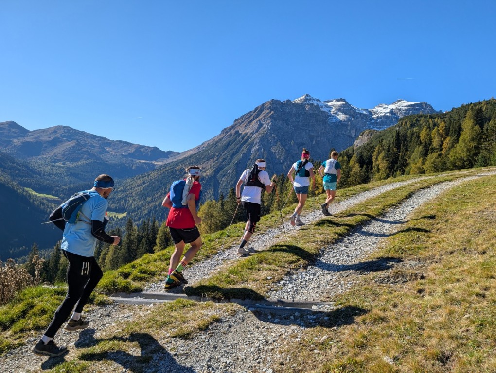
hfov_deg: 71.5
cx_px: 248
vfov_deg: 56.9
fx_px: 344
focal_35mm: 24
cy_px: 186
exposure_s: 1/1005
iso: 21
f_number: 1.68
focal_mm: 6.9
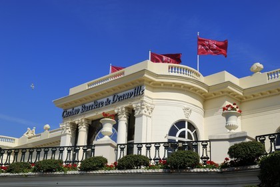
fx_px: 389
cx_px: 140
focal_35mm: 50
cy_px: 94
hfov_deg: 39.6
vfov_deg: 27.0
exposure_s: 1/250
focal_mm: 50
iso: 200
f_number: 14
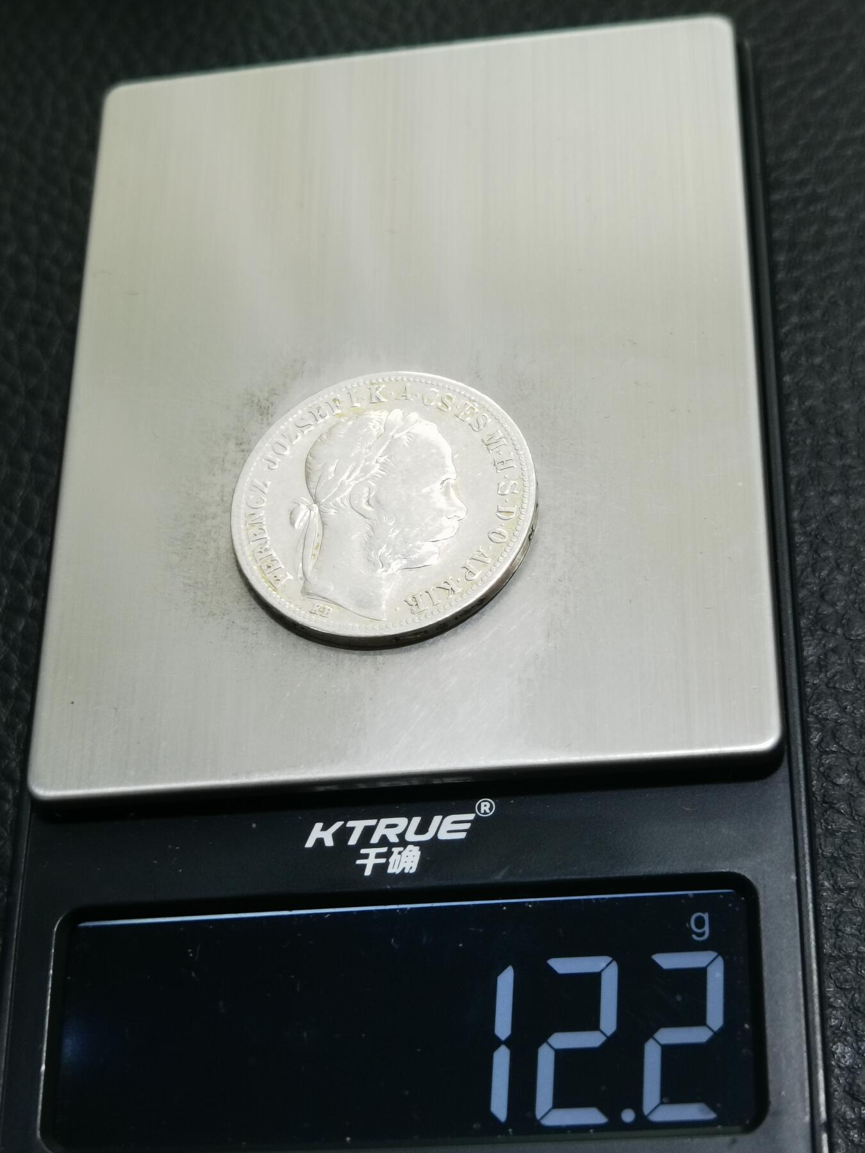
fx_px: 2032
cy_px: 576
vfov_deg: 31.7
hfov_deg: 24.0
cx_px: 432
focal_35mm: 61
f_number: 1.9
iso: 100
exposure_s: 1/100
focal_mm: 6.67
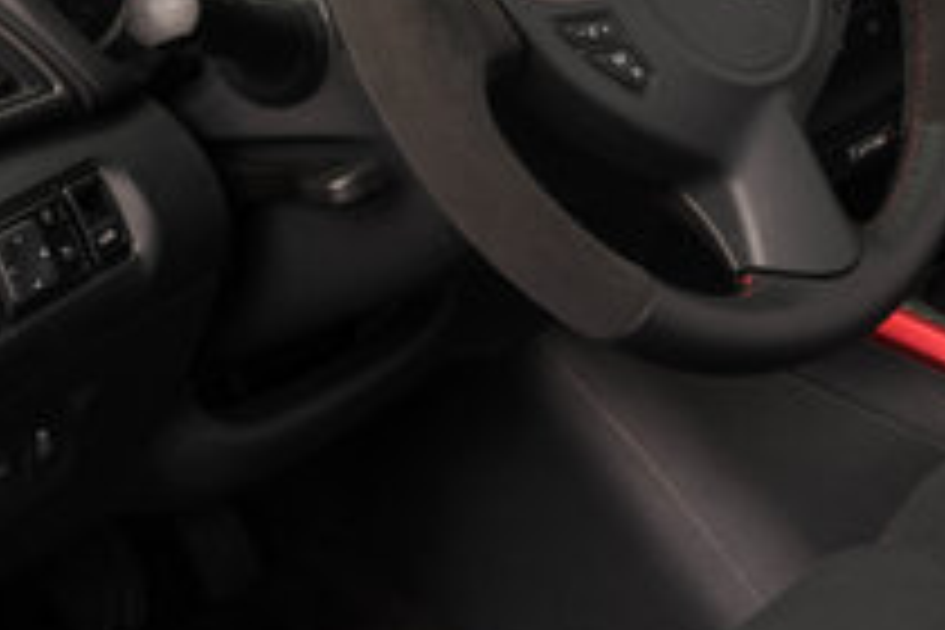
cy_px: 158
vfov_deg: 14.1
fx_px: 2546
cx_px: 878
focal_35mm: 97
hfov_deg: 20.5
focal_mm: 34
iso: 64
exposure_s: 1/60
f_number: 11
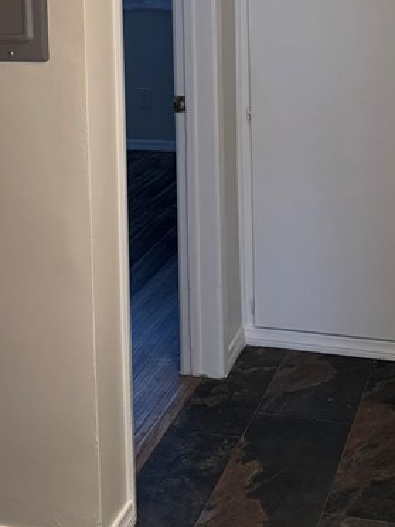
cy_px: -31
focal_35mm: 66
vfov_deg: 27.3
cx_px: 248
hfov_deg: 22.2
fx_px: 1004
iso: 200
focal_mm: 6.76
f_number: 1.78
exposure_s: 1/120
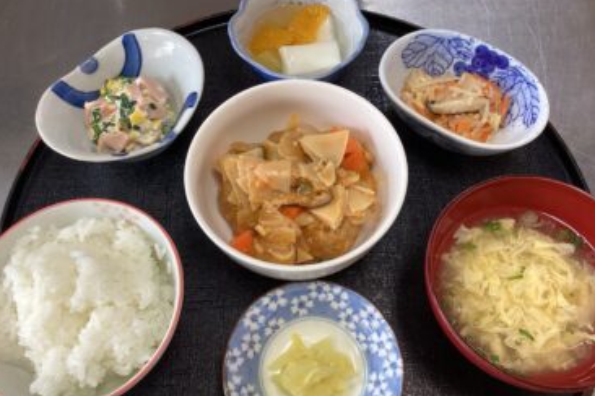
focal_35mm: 33
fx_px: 545
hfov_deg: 57.2
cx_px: 297
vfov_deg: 39.9
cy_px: 212
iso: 100
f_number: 2.4
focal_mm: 3.3
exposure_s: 1/50
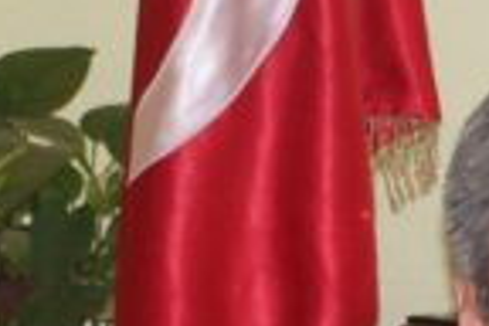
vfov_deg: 2.7
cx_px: 672
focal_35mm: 507
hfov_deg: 4.1
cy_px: 615
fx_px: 6886
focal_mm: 19.4
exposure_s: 1/90
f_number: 3.2
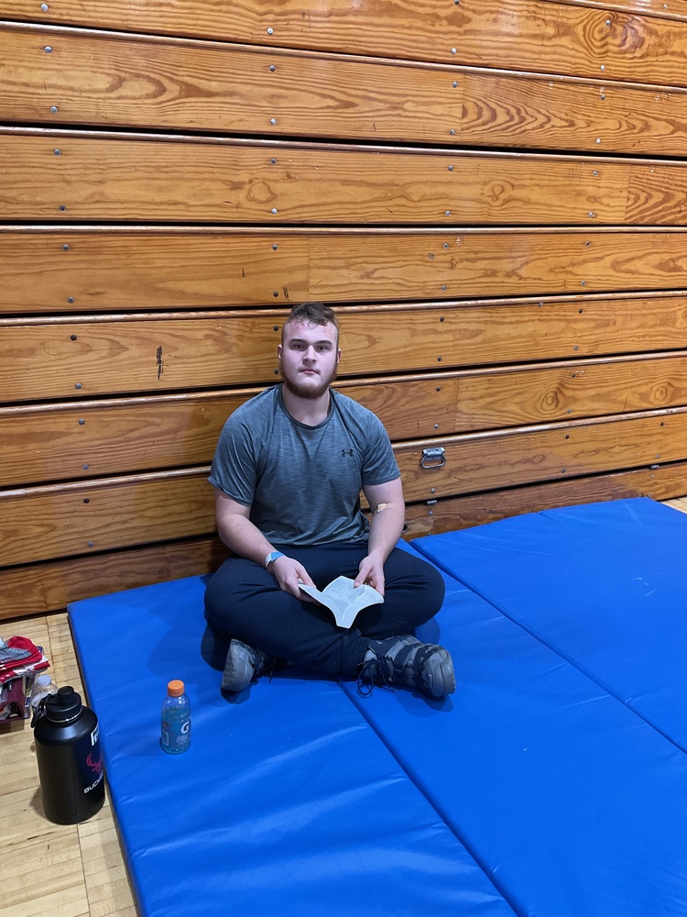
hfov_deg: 48.2
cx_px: 344
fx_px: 767
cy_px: 458
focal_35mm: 29
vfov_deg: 61.7
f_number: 1.8
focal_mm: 3
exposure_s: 1/60
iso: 100
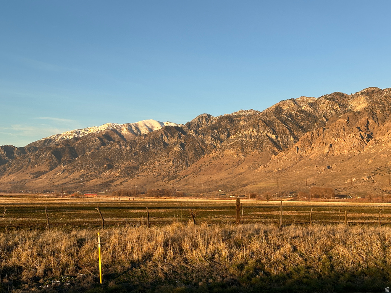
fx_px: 542
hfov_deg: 39.7
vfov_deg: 30.3
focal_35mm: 48
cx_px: 196
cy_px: 146
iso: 64
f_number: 1.78
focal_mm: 6.86
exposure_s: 1/1339
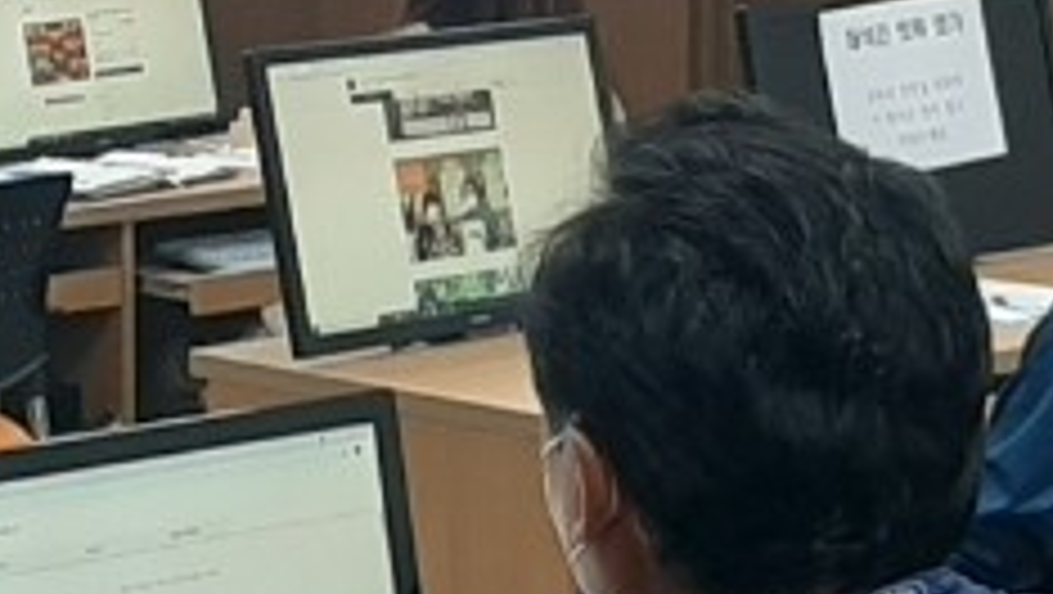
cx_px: 302
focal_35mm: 155
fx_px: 4331
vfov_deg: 7.8
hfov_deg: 13.8
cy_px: -135
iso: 80
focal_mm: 3.93
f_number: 1.7
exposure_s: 1/60.2
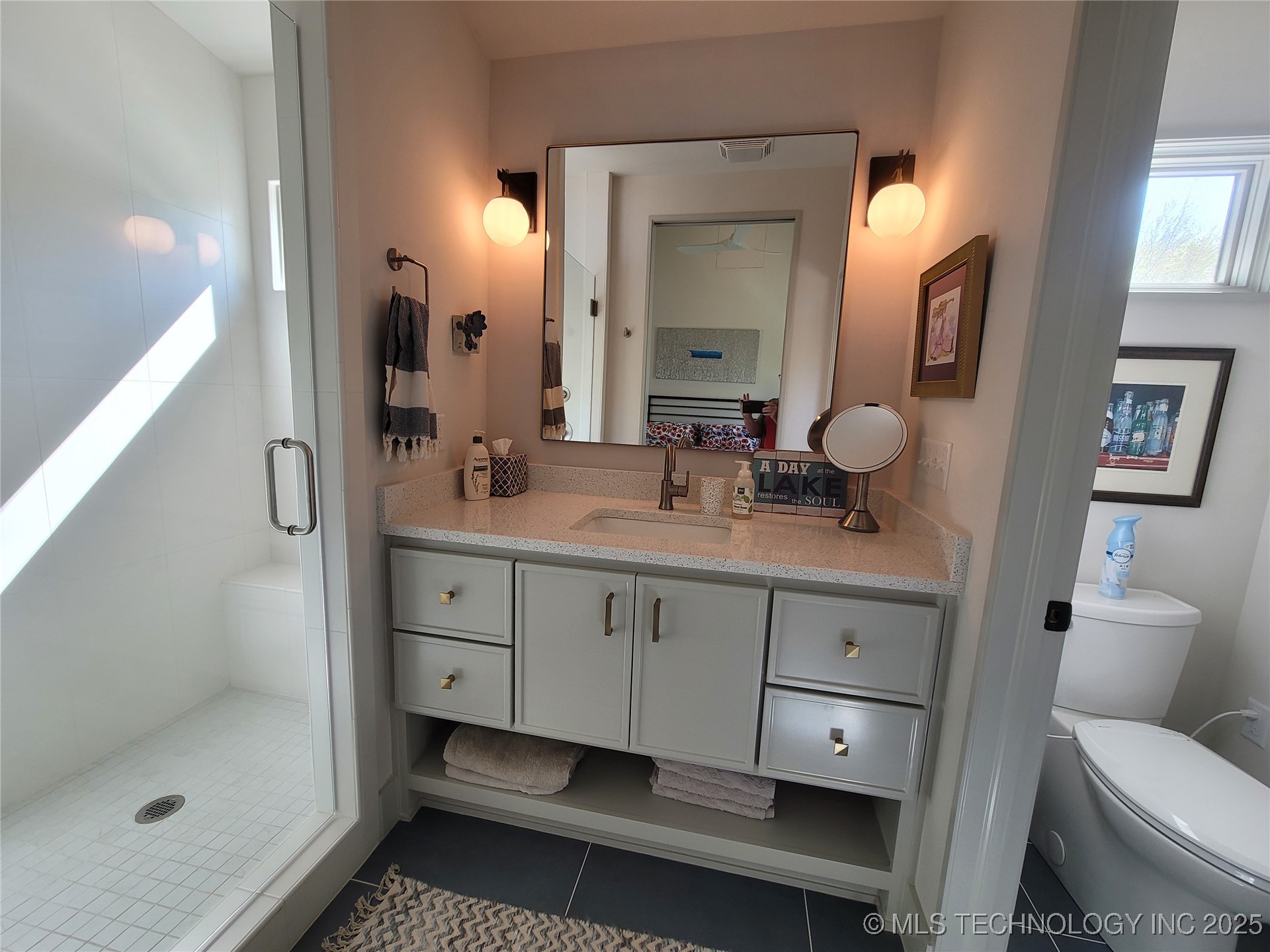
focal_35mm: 13
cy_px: 476
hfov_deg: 106.2
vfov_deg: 89.9
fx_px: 477
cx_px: 635
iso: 100
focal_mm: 2.2
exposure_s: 1/120
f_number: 2.2
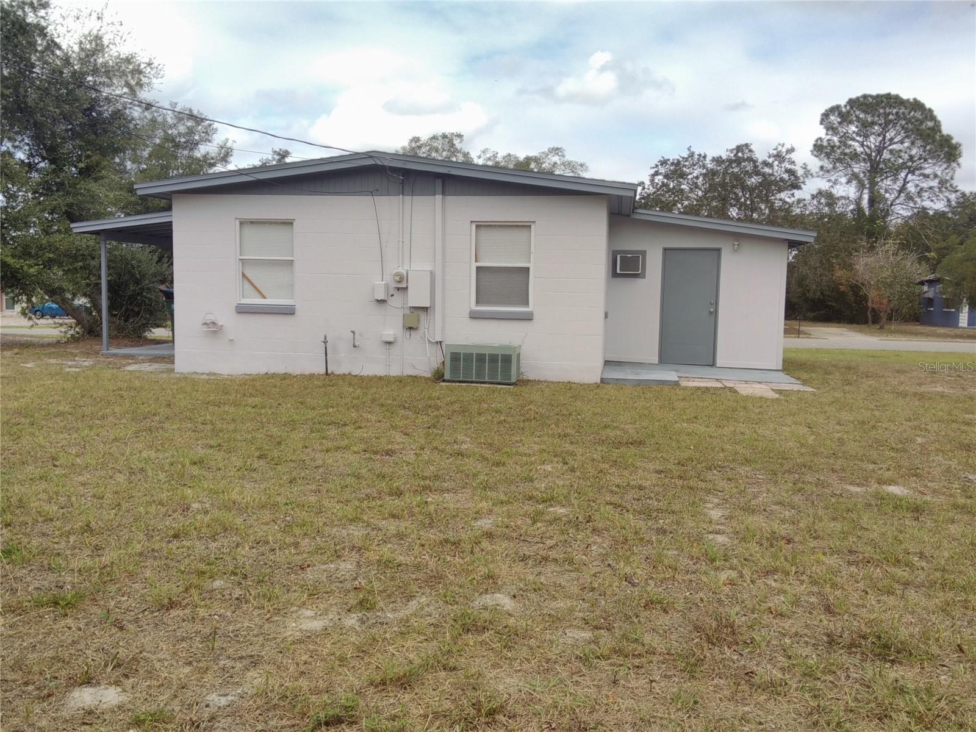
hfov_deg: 63.4
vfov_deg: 49.7
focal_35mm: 28
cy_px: 366
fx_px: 789
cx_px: 488
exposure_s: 1/584
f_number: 2.65
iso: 50
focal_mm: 3.69
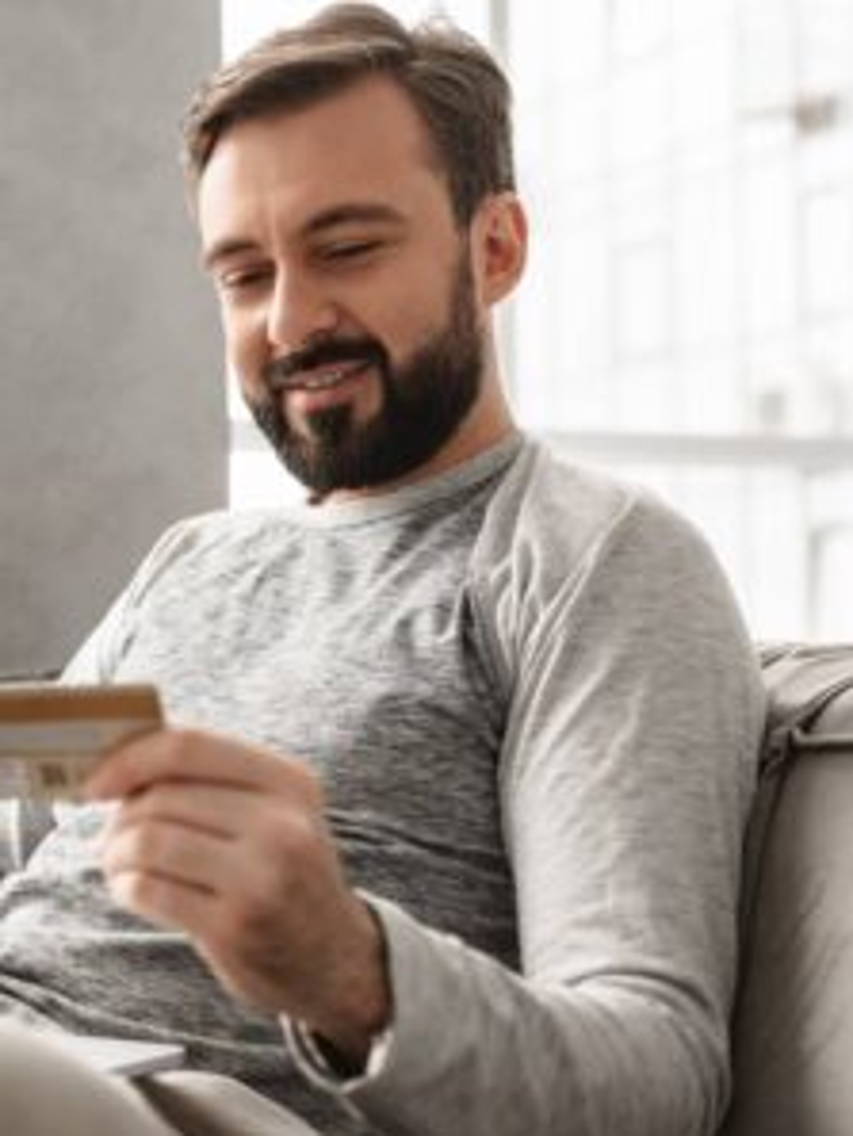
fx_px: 2298
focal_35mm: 70
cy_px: 570
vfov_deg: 27.8
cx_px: 4
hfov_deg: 20.4
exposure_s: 1/160
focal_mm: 48
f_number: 3.2
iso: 500
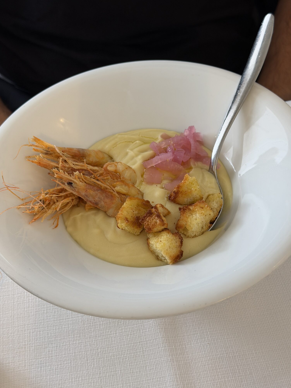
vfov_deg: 38.9
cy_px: 194
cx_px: 146
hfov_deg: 29.7
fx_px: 549
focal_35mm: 49
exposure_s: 1/50
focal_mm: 6.76
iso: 100
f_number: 1.78
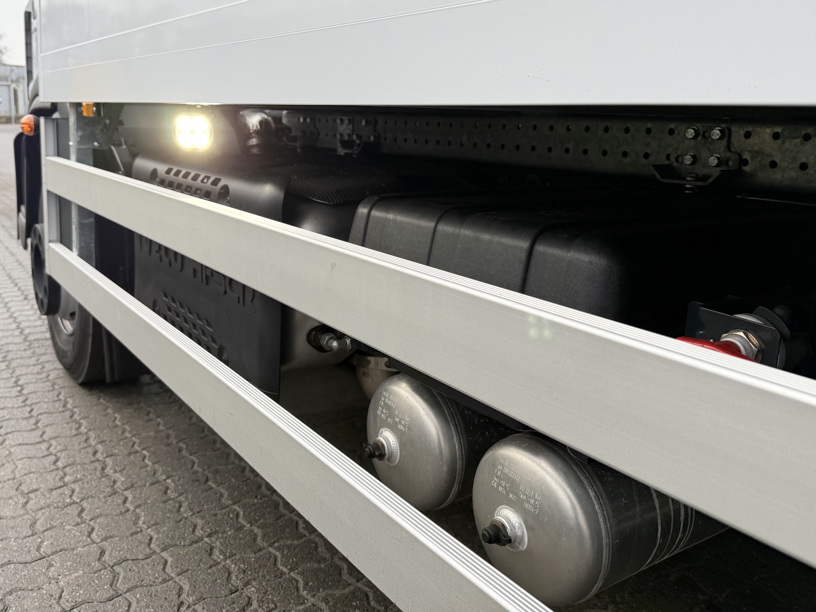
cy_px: 228
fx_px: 731
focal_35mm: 31
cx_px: 369
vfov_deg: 45.1
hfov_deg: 58.2
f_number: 1.78
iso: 100
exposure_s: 1/612
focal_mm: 6.76
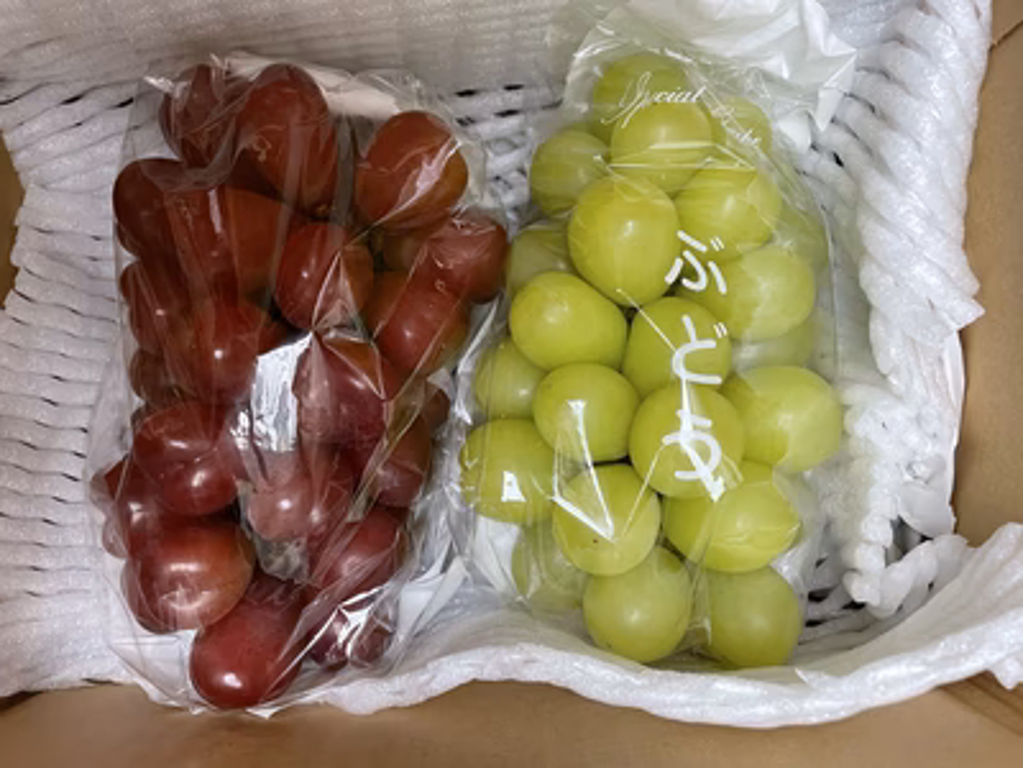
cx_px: 512
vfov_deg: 53.1
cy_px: 384
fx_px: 768
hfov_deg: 67.3
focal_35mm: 26
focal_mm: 4.2
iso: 200
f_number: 1.6
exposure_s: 1/60
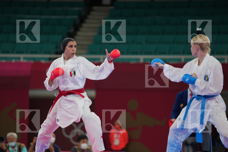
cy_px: 76
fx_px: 1267
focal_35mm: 200
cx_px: 114
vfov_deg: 6.9
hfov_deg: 10.3
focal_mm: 200
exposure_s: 1/1000
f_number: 2.8
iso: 500
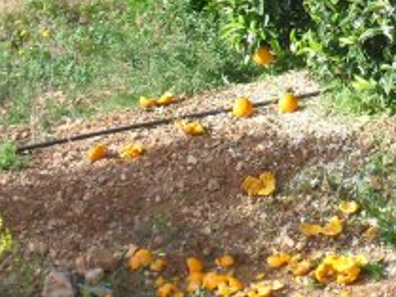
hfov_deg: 11.3
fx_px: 1980
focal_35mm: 173
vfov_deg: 8.6
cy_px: 12
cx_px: 418
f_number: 10.6
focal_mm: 11.2
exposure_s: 1/60
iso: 100
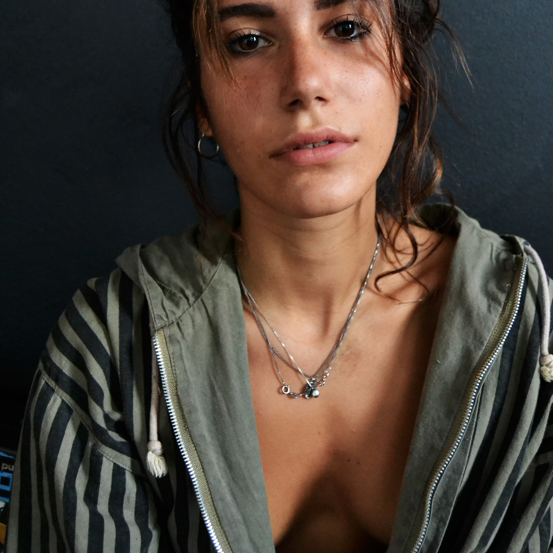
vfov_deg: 43.0
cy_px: 167
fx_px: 687
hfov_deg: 43.8
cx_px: 297
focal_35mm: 38
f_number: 3.5
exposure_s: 1/20
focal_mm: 18
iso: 3200
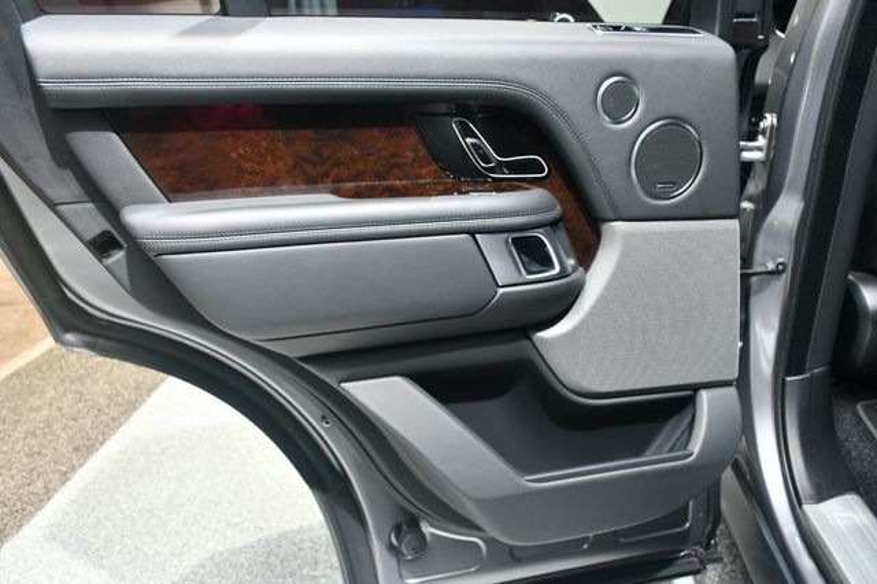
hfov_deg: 62.0
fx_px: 730
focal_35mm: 30
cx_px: 438
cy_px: 292
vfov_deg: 43.6
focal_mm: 20
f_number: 5
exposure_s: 1/160
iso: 100
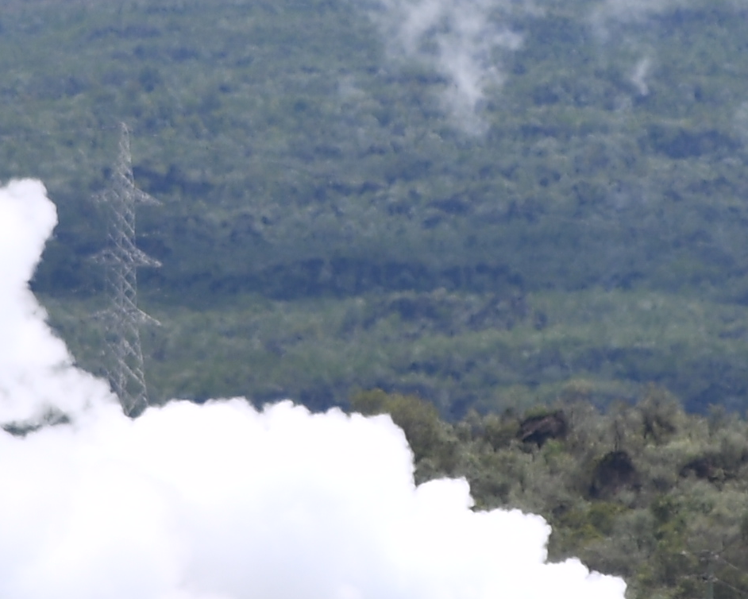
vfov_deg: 1.3
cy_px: 99
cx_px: 253
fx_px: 25796
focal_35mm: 1165
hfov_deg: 1.7
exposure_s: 1/320
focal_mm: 140
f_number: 5.6
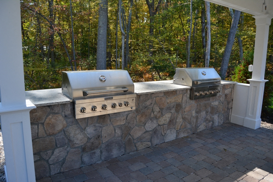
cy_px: 91
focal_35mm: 27
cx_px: 136
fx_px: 205
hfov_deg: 67.4
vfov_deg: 47.9
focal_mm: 18
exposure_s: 1/200
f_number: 5
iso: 200
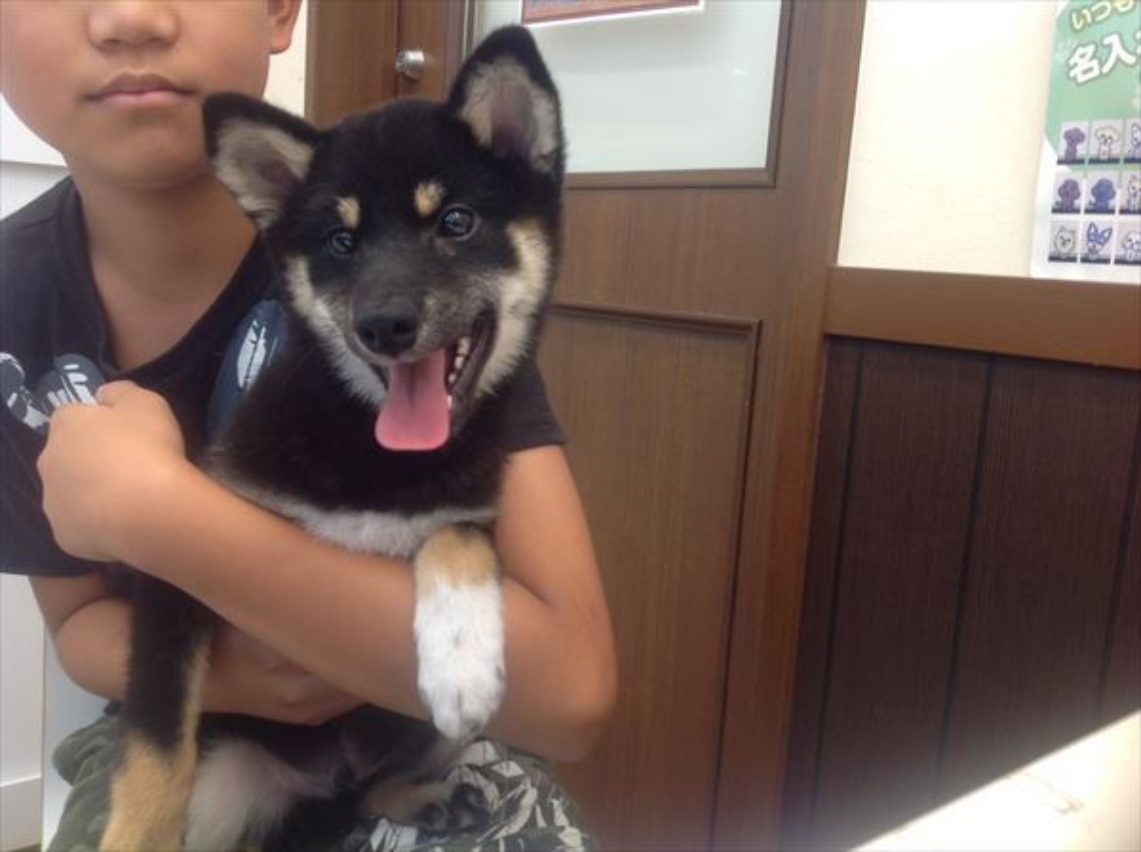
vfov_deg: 40.6
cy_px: 426
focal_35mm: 35
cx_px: 570
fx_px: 1152
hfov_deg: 52.7
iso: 50
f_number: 2.4
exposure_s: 1/20
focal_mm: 4.28
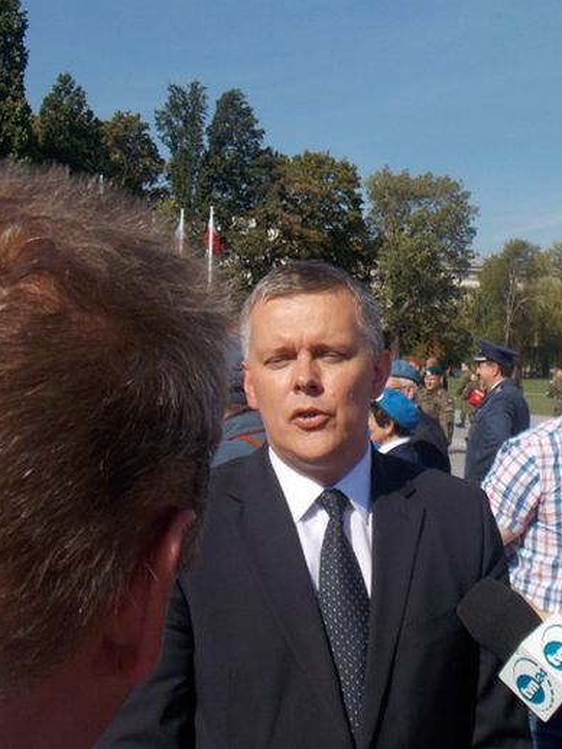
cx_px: 374
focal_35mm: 50
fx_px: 1081
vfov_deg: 38.2
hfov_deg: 28.9
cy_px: 371
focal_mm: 6.6
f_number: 3.5
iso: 80
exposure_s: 1/1250
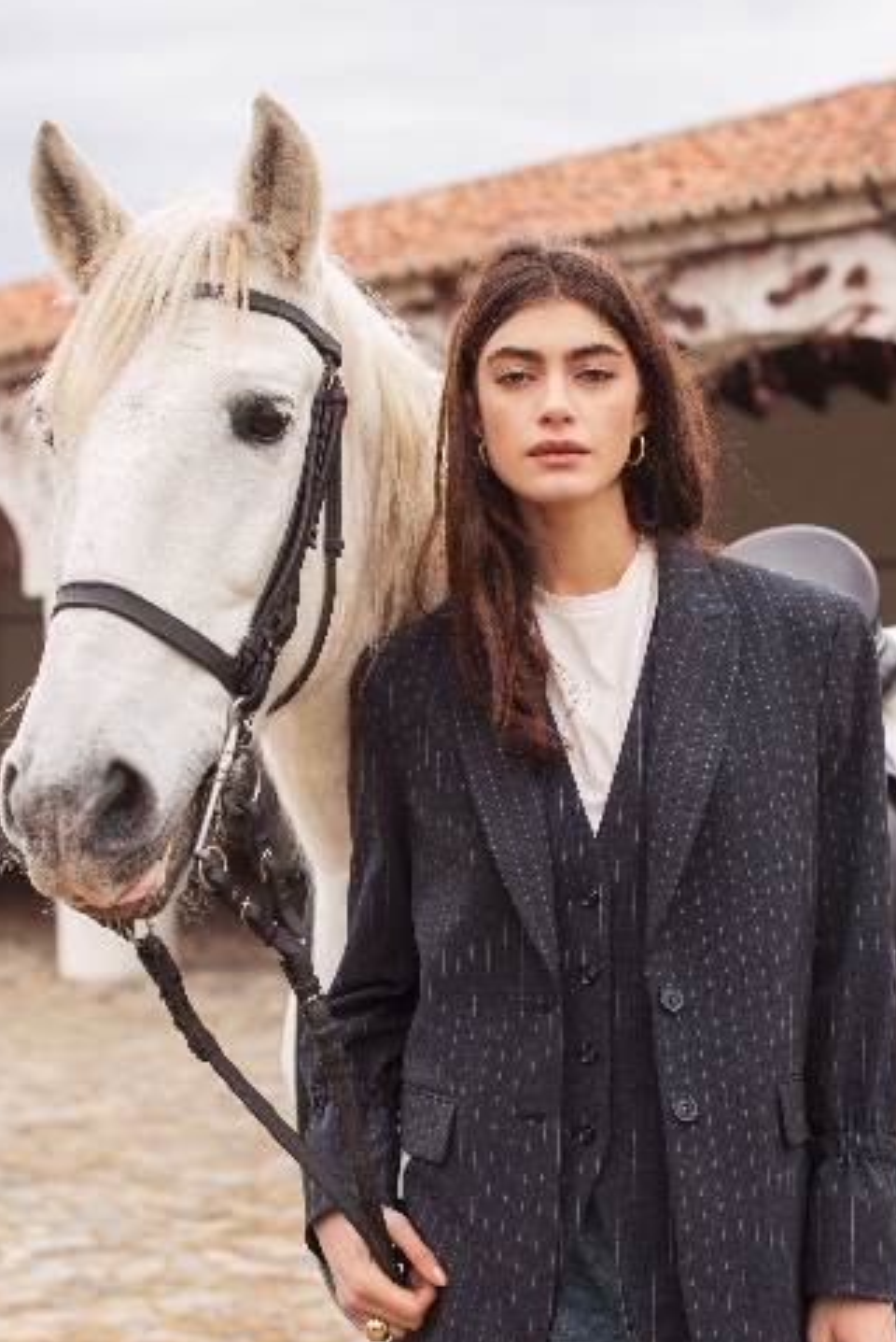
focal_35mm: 73
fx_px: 2721
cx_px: 416
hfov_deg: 18.7
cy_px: 653
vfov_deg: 27.7
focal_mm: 50
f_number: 3.5
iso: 250
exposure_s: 1/400
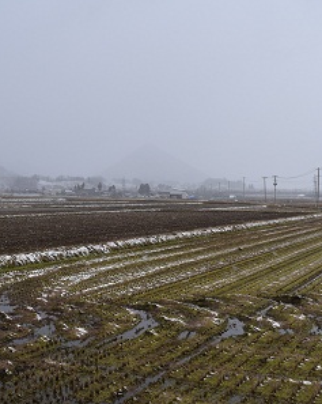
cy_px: 201
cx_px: 38
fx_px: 561
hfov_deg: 30.7
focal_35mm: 47
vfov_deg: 39.6
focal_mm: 22
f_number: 9
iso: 200
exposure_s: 1/320
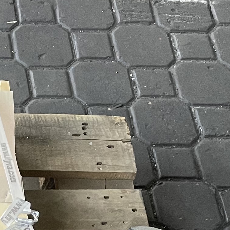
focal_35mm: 123
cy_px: 362
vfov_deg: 13.3
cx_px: -191
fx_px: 925
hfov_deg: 12.8
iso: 160
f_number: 1.6
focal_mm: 4.2
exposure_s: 1/60
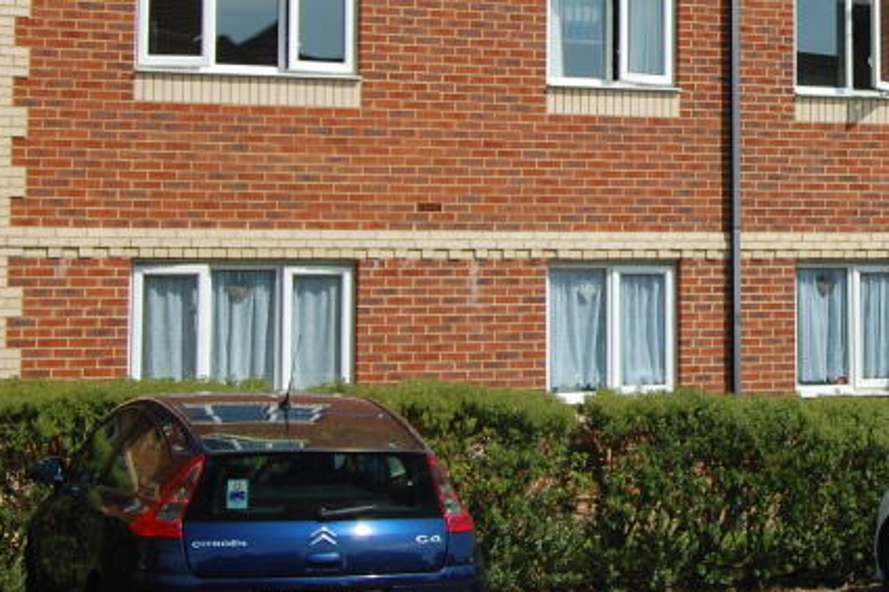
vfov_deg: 14.4
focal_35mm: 94
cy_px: 60
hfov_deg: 20.8
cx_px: 925
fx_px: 2320
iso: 200
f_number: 10
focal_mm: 26
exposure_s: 1/400
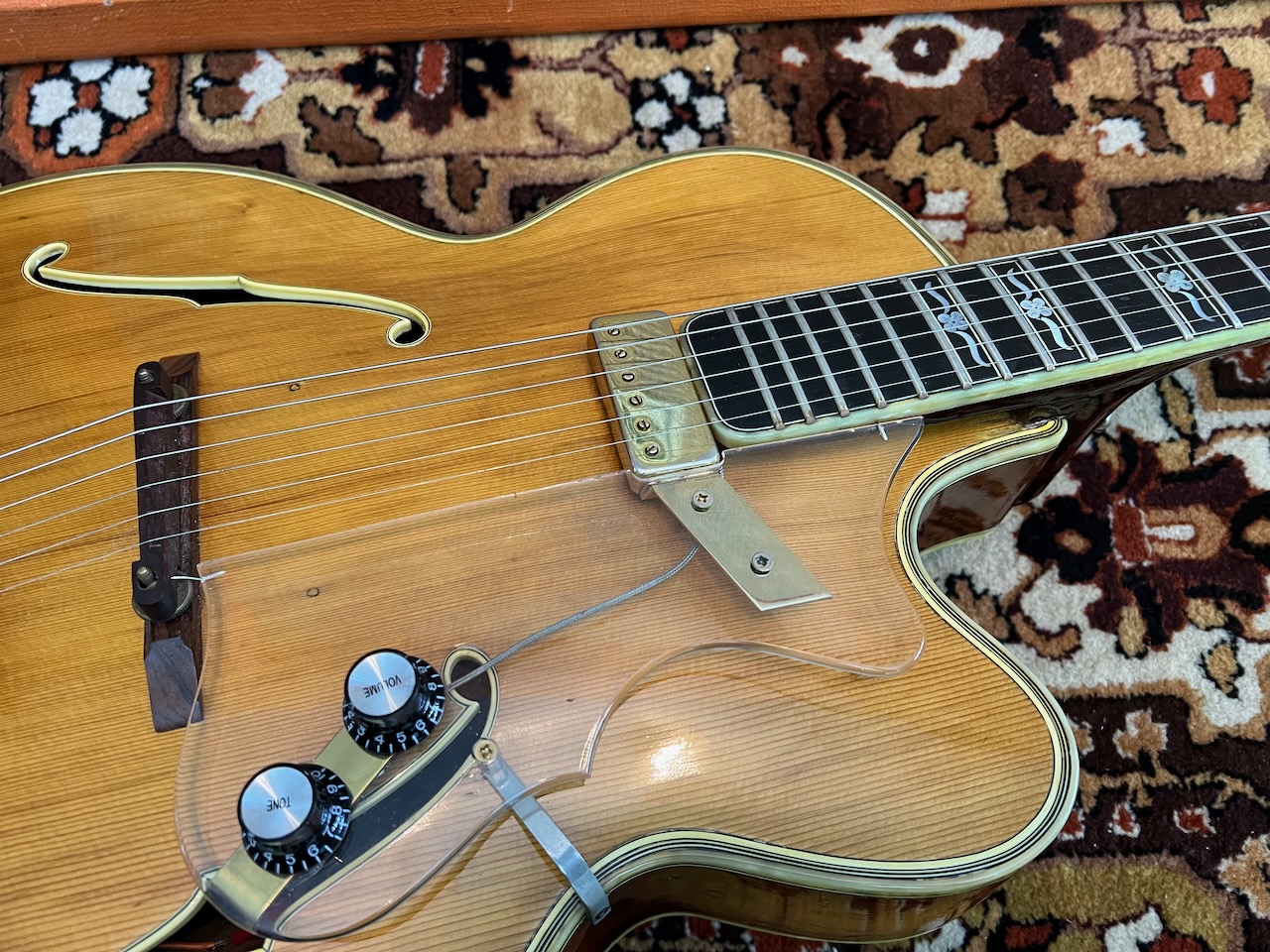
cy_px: 476
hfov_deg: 67.3
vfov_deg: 53.1
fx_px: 954
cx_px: 635
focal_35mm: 26
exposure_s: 1/50
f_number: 1.5
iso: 250
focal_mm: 5.7
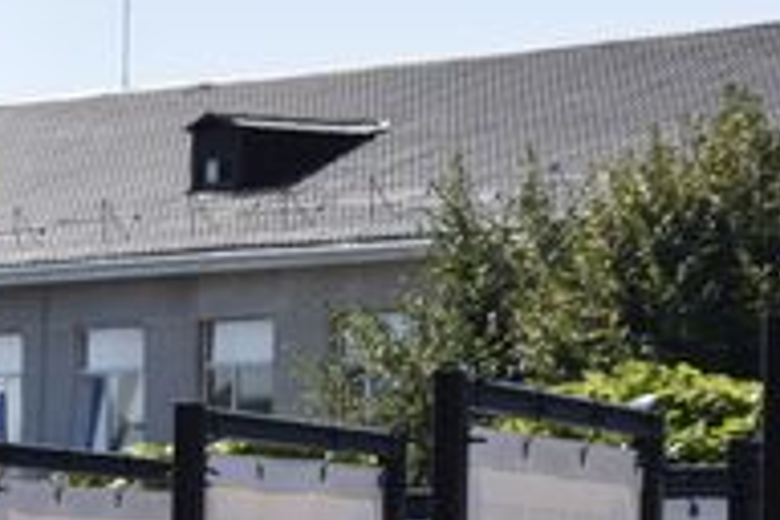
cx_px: 228
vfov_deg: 4.2
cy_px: 743
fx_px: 6997
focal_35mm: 323
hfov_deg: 6.4
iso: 200
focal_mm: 55
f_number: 10
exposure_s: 1/400
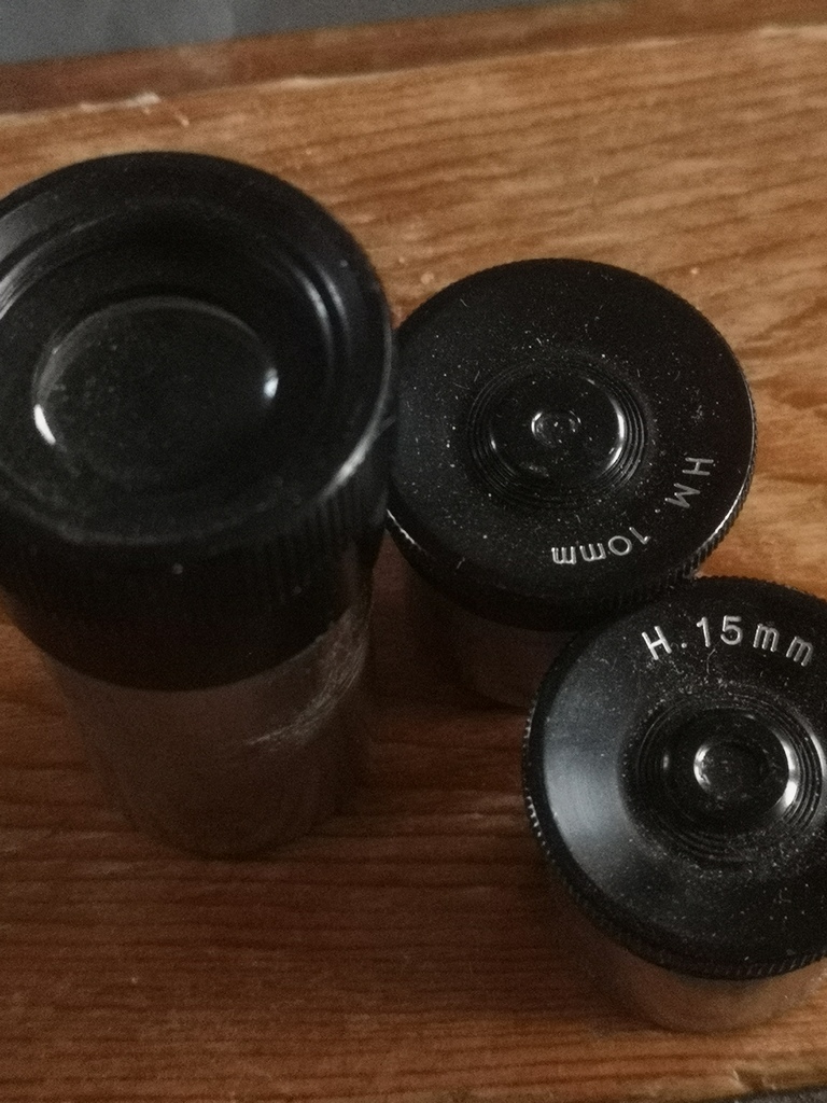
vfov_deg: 27.8
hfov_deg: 21.0
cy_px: 552
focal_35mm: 70
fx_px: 2230
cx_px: 414
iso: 320
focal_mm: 3.95
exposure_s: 1/160
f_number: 1.8
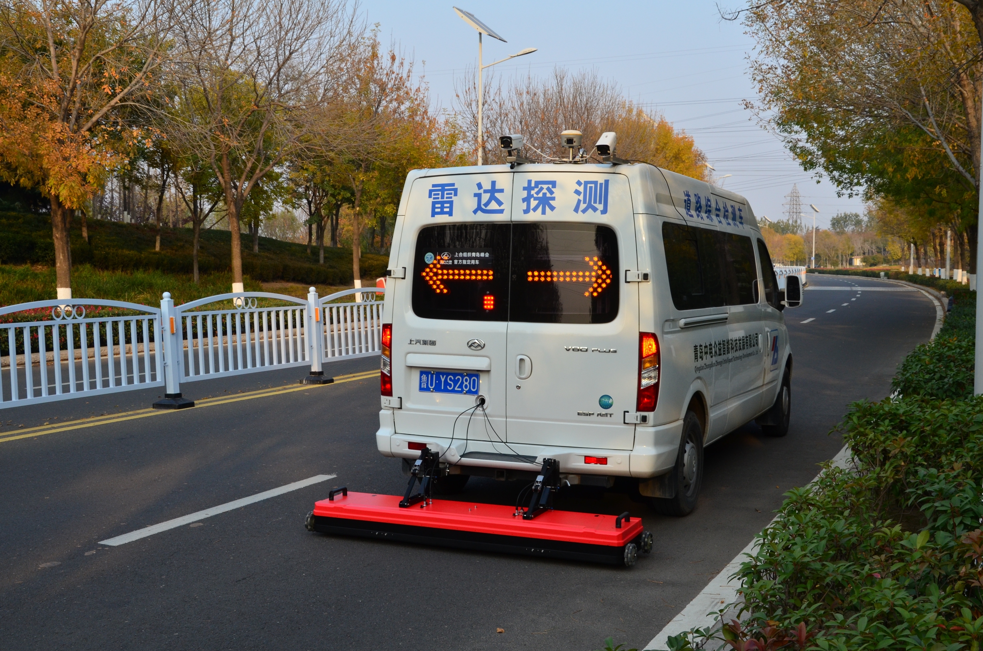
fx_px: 1144
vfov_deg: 31.8
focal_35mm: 42
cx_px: 492
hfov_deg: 46.5
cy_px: 326
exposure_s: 1/200
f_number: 11
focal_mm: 28
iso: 320
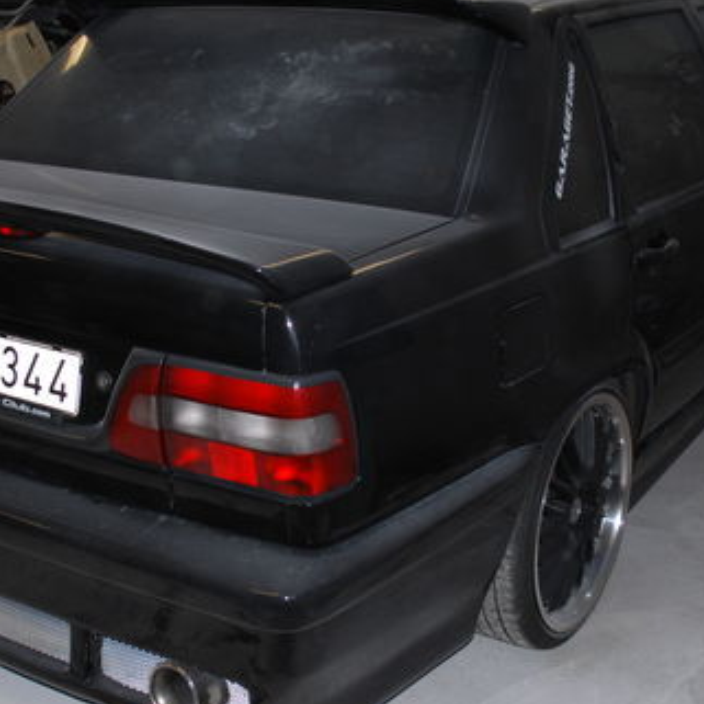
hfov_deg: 30.5
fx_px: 1289
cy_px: 331
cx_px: 314
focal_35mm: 56
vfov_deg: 30.6
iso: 200
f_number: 4
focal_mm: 22
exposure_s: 1/60
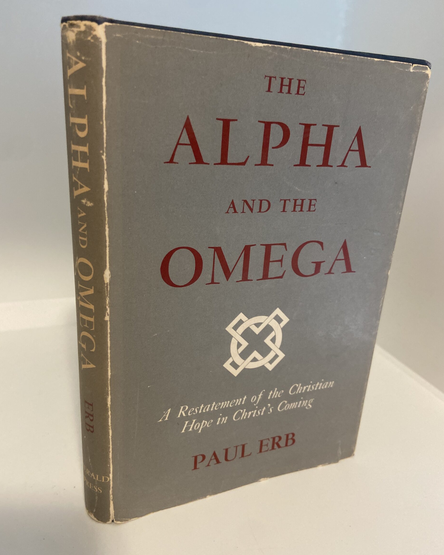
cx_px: 216
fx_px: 460
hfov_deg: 51.5
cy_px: 295
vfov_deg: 62.2
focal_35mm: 28
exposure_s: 1/60
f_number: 1.8
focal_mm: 4.25
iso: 250
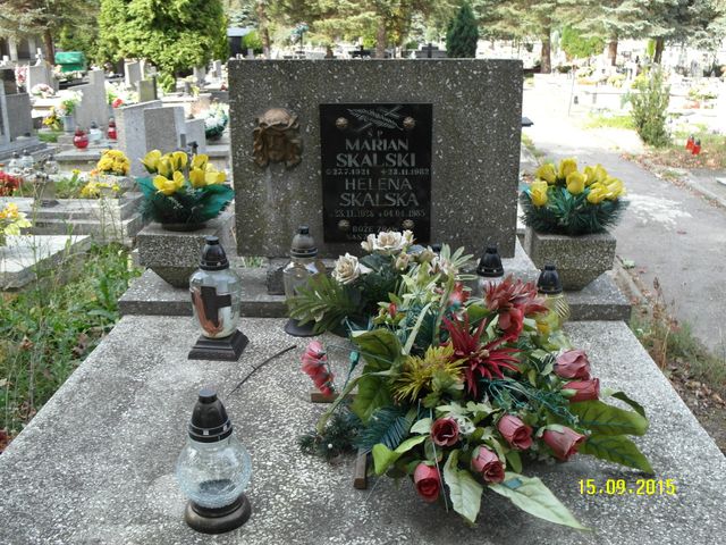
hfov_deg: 51.4
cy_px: 272
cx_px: 363
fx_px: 755
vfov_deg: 39.7
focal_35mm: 36
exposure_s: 1/125
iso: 80
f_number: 3.7
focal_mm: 7.8
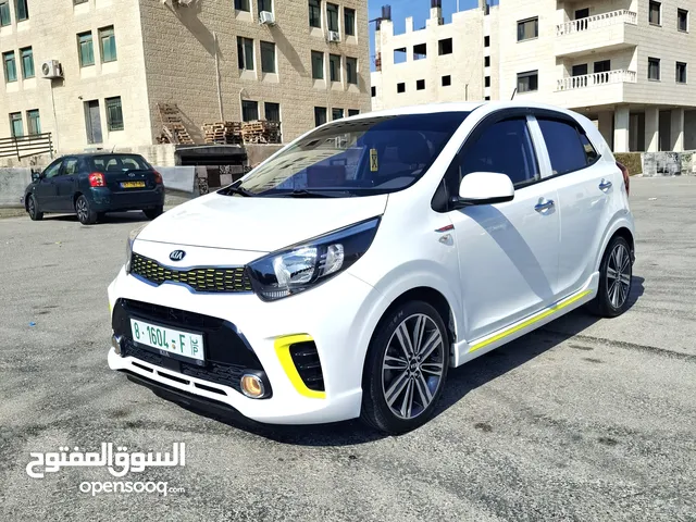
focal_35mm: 23
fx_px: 462
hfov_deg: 73.9
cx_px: 348
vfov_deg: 58.9
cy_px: 261
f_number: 1.8
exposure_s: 1/3333
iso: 50
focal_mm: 5.54
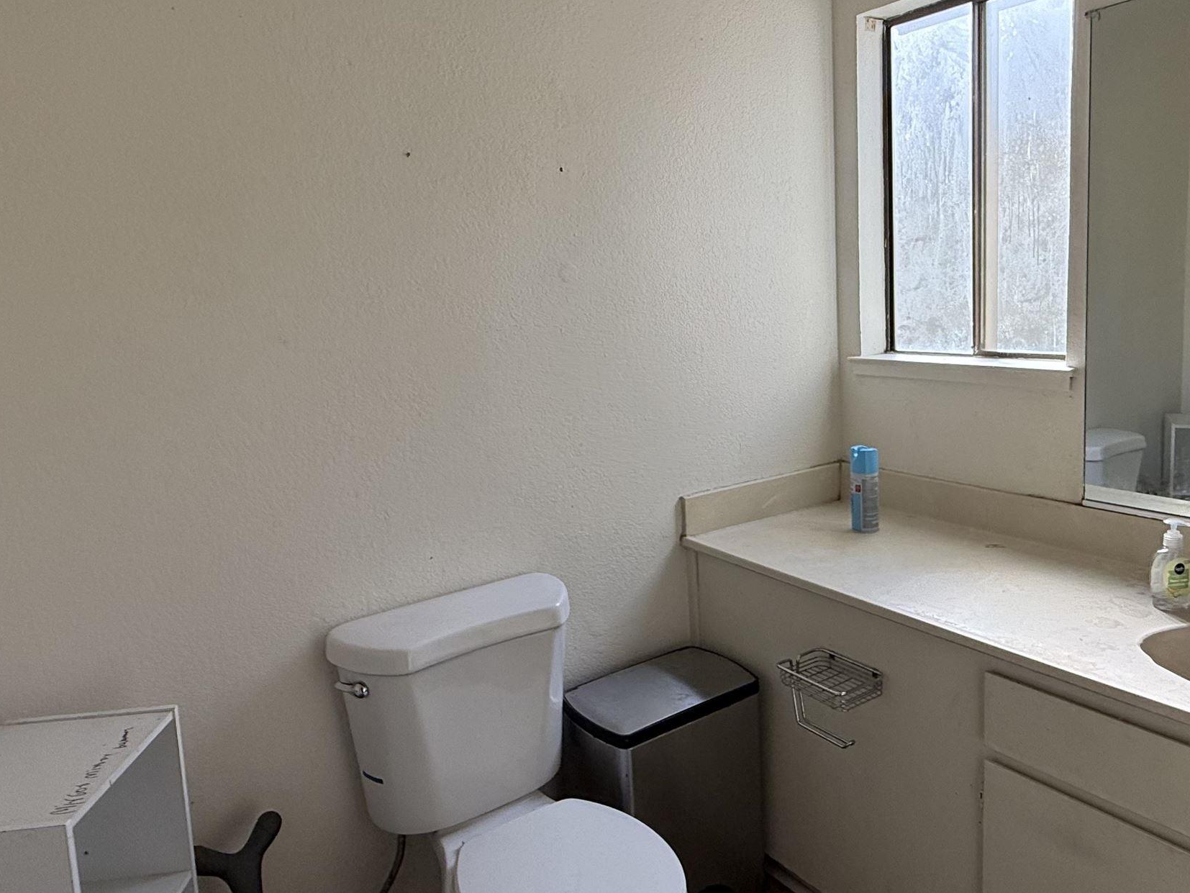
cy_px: 396
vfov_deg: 53.0
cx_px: 706
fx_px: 894
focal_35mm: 26
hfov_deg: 66.7
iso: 64
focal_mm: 2.22
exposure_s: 1/383
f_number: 2.2
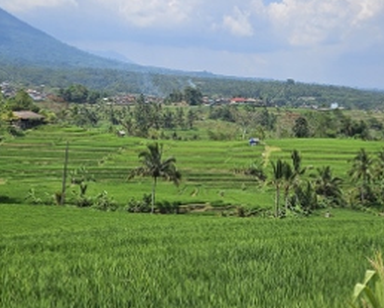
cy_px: 92
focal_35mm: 43
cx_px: 199
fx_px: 489
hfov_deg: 42.8
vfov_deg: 34.5
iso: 25
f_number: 1.8
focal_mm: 5.4
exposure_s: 1/3177
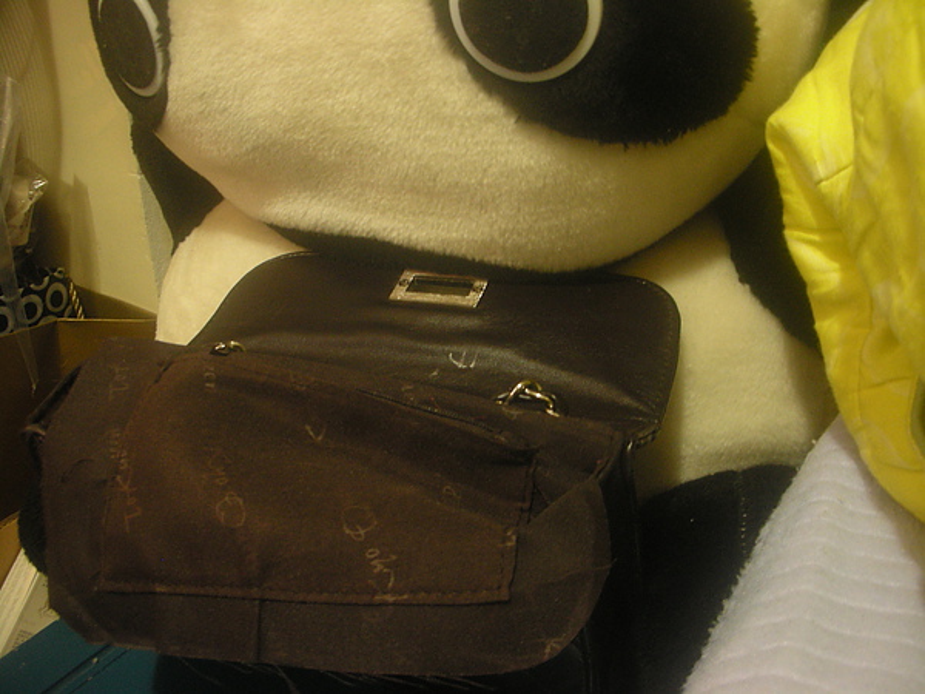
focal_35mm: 35
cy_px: 347
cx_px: 462
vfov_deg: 40.7
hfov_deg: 52.6
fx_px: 935
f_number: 3
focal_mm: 5.8
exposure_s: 1/1.1
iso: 200
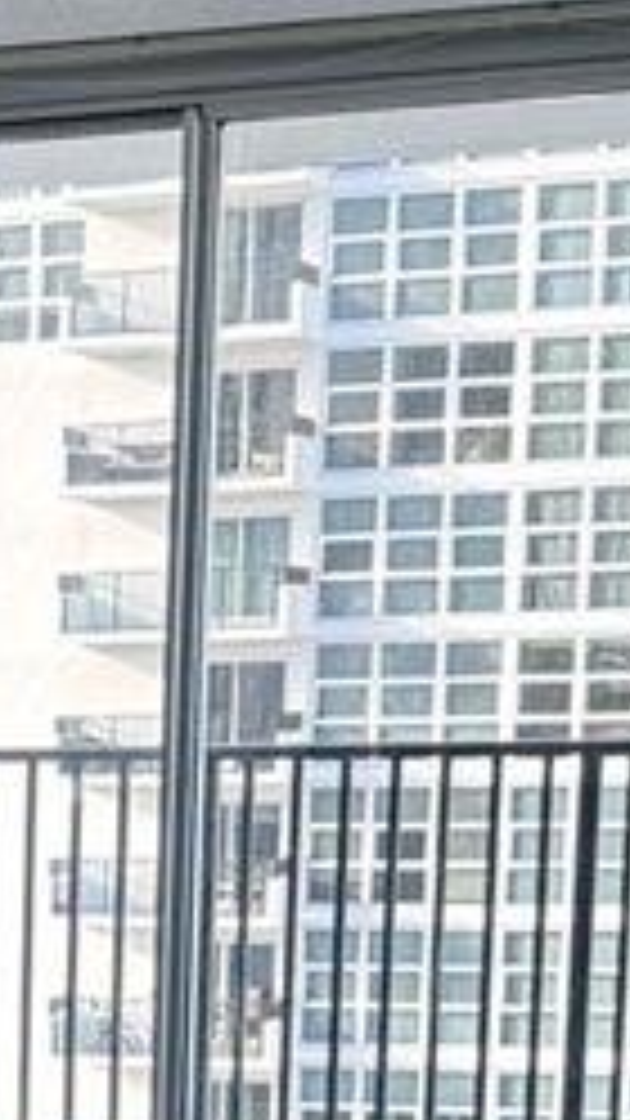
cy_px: 1363
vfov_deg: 16.3
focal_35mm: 126
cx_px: -554
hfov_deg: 9.1
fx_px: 3743
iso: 125
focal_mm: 6.76
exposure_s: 1/240
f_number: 1.78
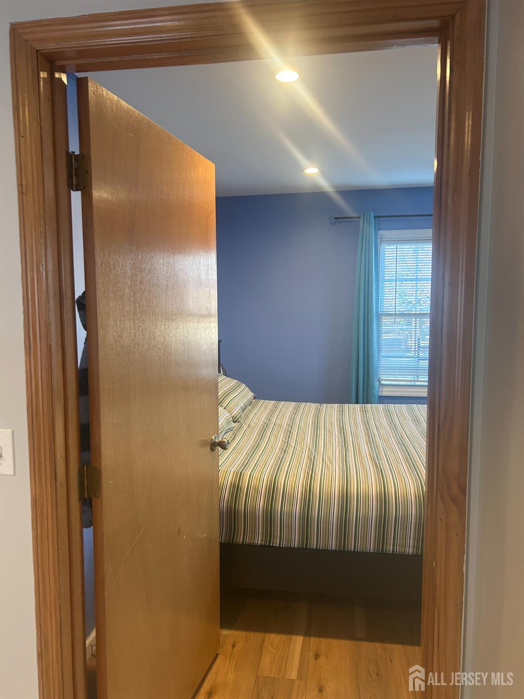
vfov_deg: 67.3
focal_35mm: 26
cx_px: 262
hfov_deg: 53.1
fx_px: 525
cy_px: 350
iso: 160
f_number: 1.5
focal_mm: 5.7
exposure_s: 1/60
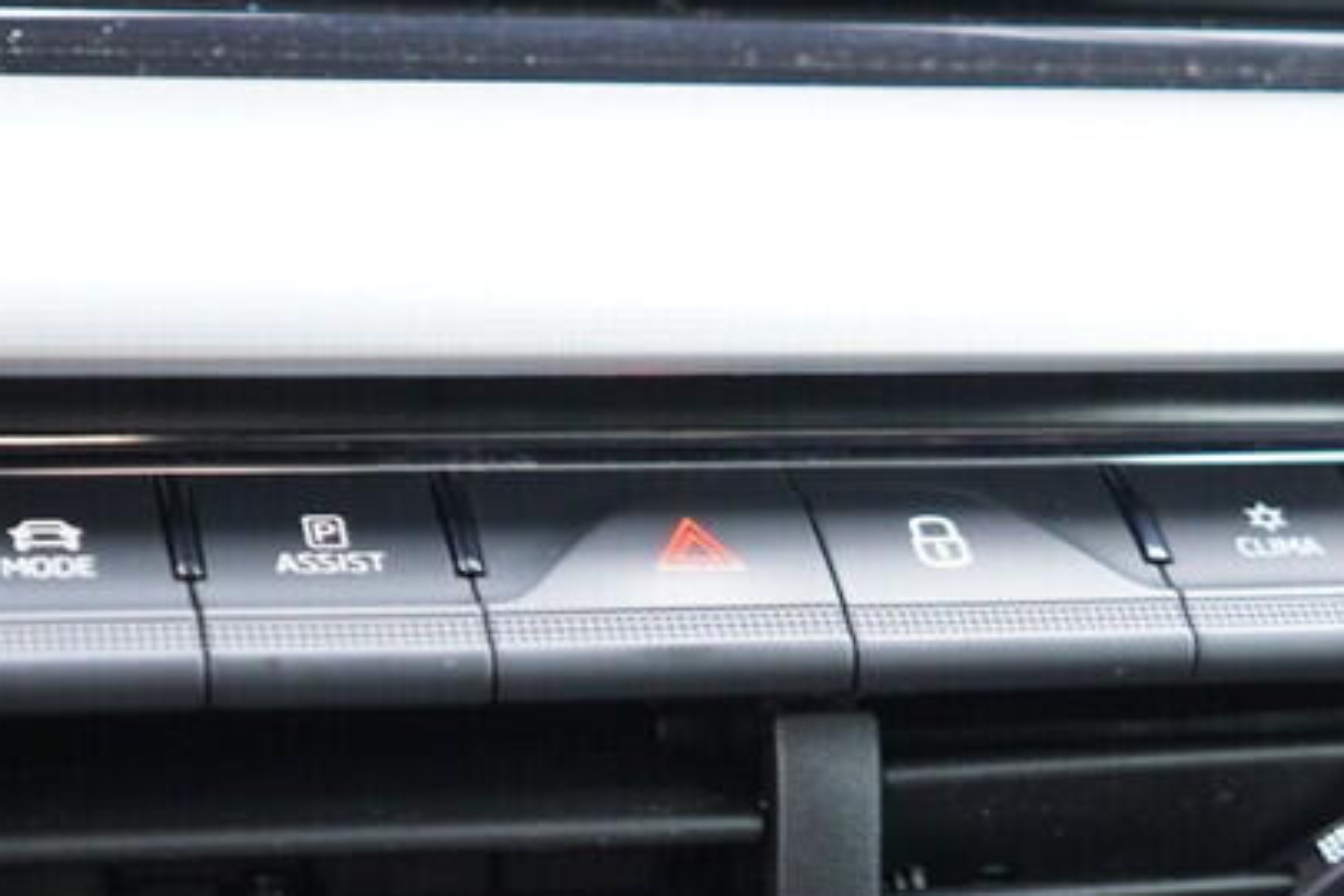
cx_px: 670
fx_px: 3397
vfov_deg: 14.5
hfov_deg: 22.4
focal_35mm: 91
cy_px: 1093
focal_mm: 24
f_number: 2.8
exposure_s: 1/40
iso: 1000
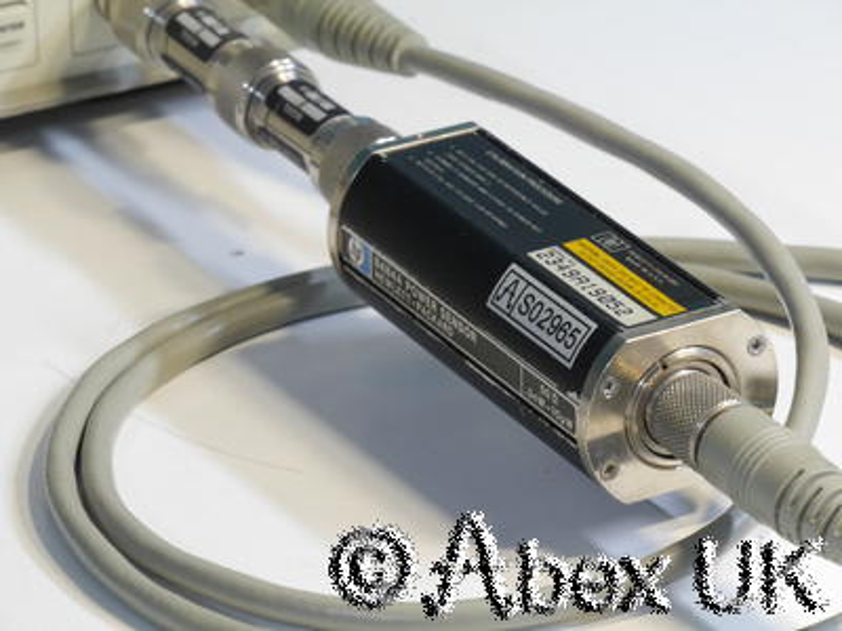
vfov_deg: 6.8
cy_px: 316
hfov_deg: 9.1
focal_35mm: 218
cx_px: 421
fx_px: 5303
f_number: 14
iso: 400
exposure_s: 1/1.6
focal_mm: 109
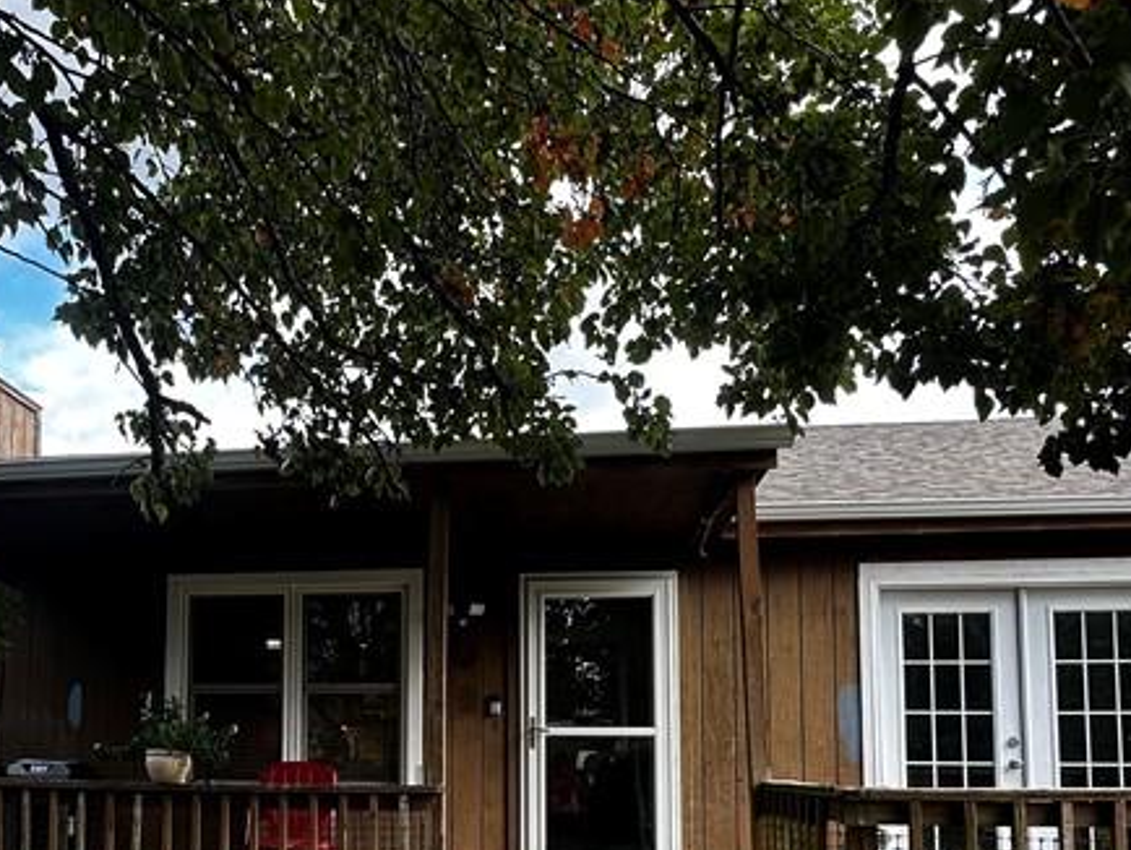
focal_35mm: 33
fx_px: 1079
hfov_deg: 54.3
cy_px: 678
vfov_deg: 41.2
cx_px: 380
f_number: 2.2
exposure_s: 1/158
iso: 40
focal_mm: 2.22
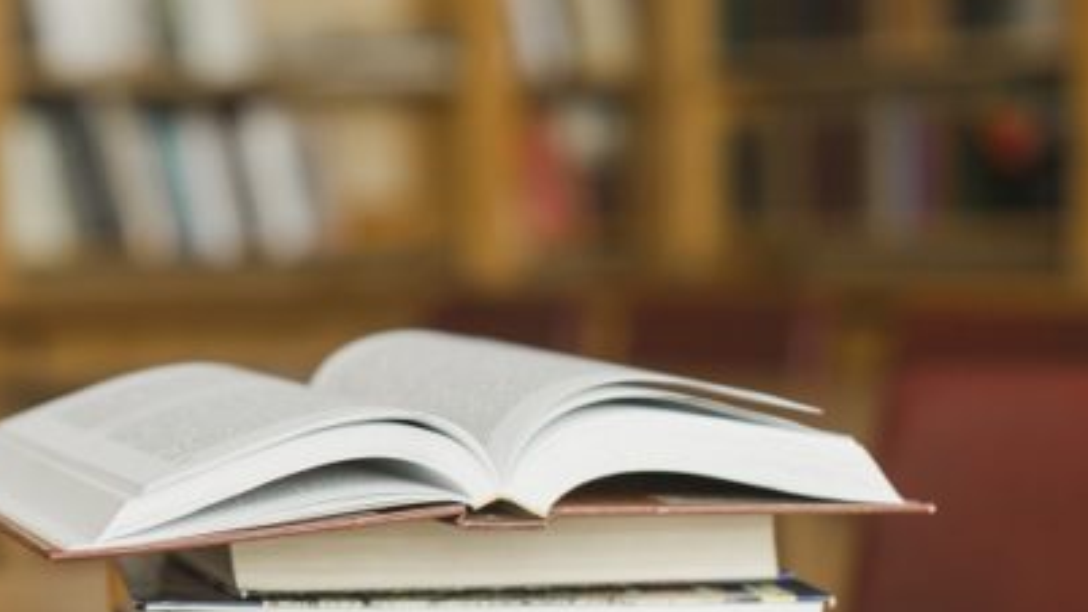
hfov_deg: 21.1
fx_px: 2885
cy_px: 211
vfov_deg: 12.1
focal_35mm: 100
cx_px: 235
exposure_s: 1/100
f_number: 2.2
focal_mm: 50
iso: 400
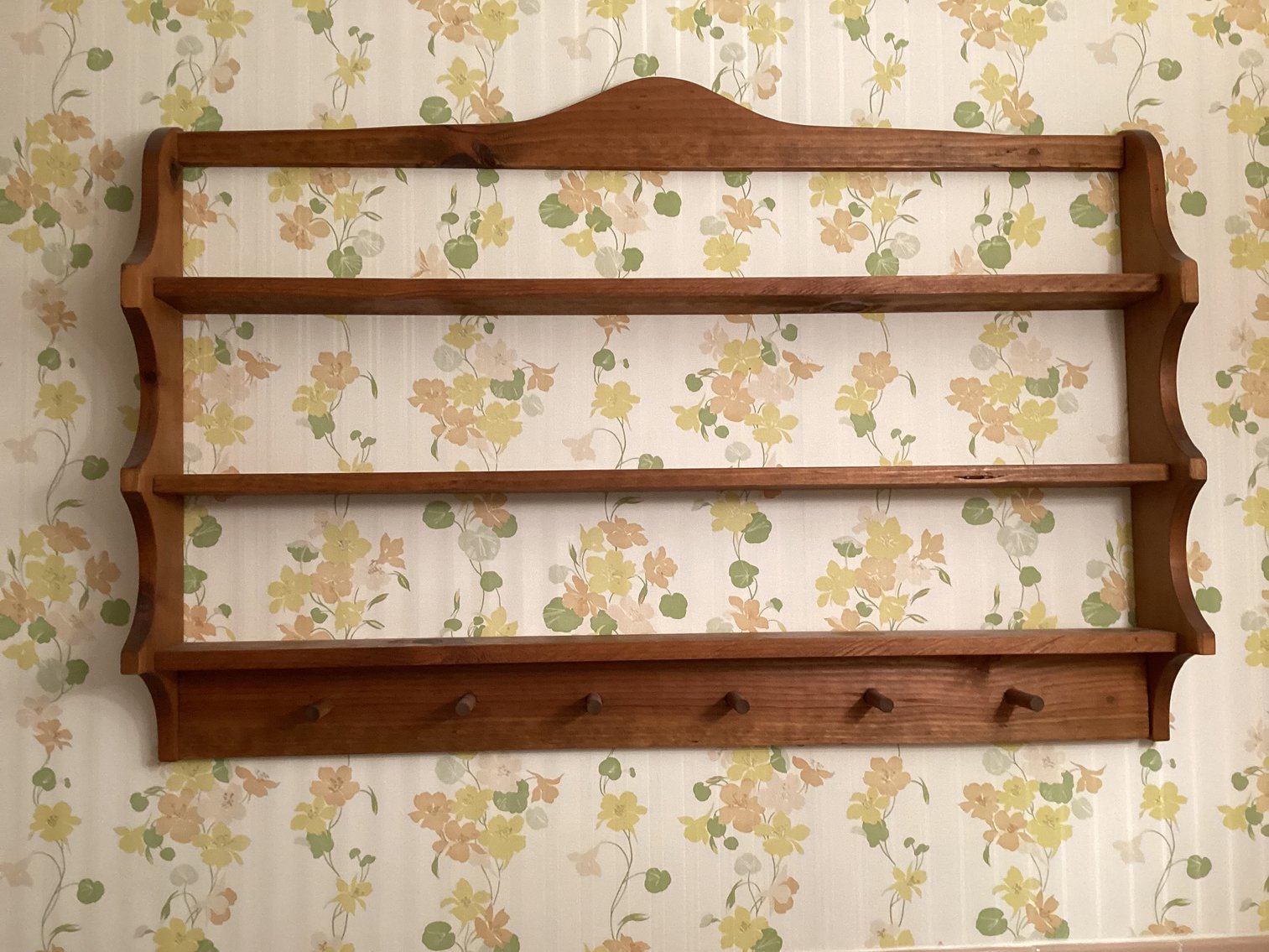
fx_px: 1137
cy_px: 476
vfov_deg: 45.4
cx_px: 634
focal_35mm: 31
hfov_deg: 58.3
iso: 200
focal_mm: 3.3
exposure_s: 1/50
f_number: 2.4
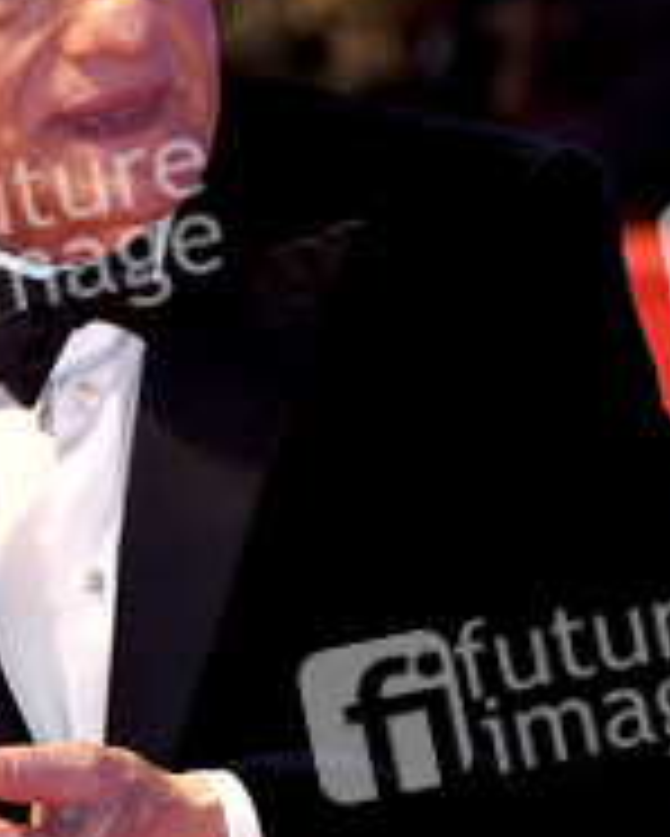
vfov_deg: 8.0
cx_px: 121
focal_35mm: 242
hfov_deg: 6.4
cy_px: 472
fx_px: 5993
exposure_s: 1/200
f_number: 3.5
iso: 800
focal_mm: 120
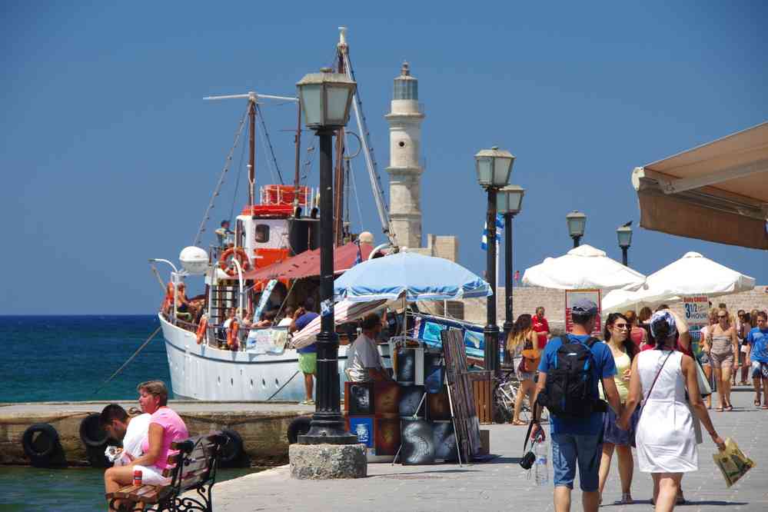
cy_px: 256
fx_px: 3520
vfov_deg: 8.3
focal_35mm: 165
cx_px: 384
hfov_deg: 12.5
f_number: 9
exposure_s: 1/160
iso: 200
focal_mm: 110
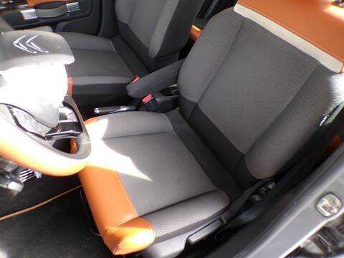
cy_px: 129
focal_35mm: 24
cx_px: 172
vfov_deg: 56.8
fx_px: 239
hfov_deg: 71.6
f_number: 3
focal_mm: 4.3
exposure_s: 1/56
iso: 100
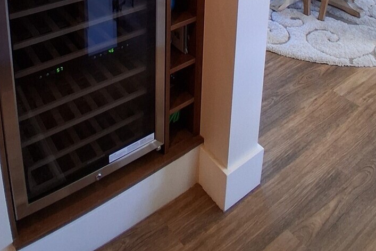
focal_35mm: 36
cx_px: 172
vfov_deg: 28.7
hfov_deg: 53.1
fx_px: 376
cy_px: -90
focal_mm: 1.4
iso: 125
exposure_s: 1/40
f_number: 2.2
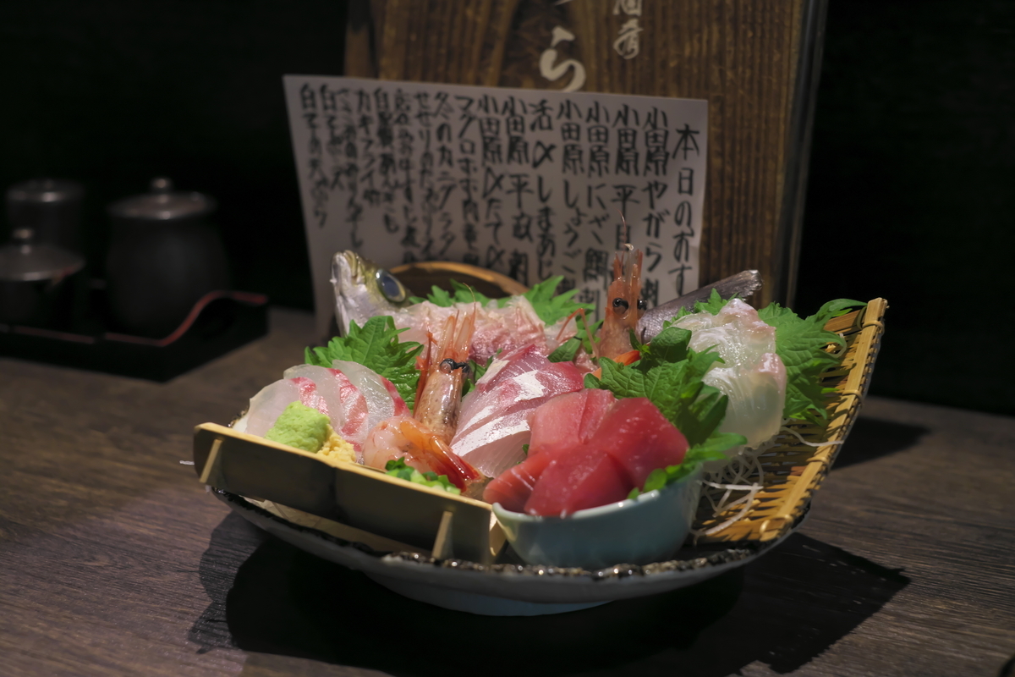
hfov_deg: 37.5
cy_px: 338
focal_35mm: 53
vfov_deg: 25.5
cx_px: 508
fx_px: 1494
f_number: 3.6
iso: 640
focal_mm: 35
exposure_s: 1/34
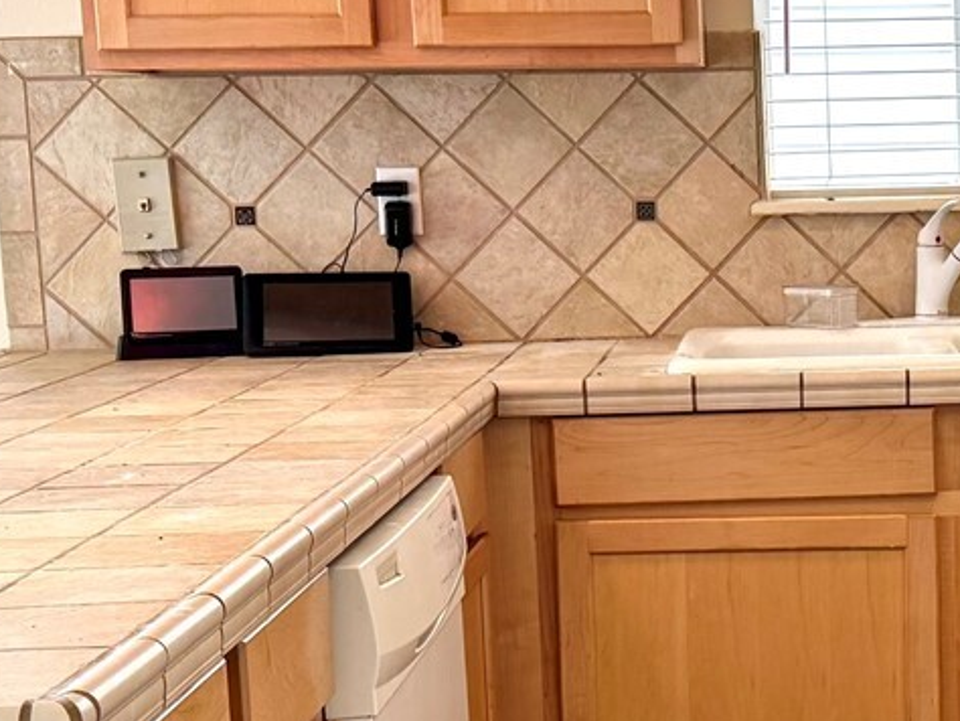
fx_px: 2247
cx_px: 974
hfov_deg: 23.1
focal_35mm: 81
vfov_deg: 18.2
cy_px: 456
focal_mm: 6.76
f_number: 1.78
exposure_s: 1/134
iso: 100
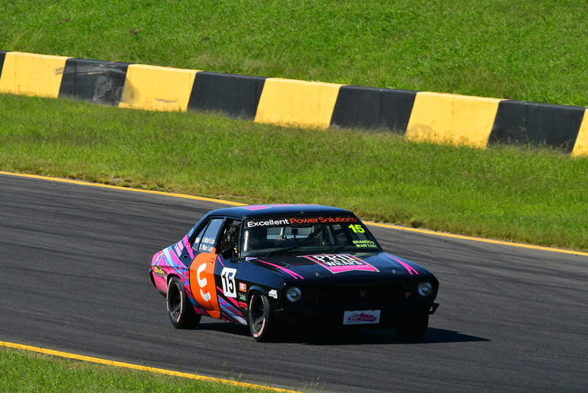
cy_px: 196
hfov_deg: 4.3
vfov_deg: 2.9
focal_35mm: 480
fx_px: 7842
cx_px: 294
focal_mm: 320
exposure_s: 1/640
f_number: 13
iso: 500
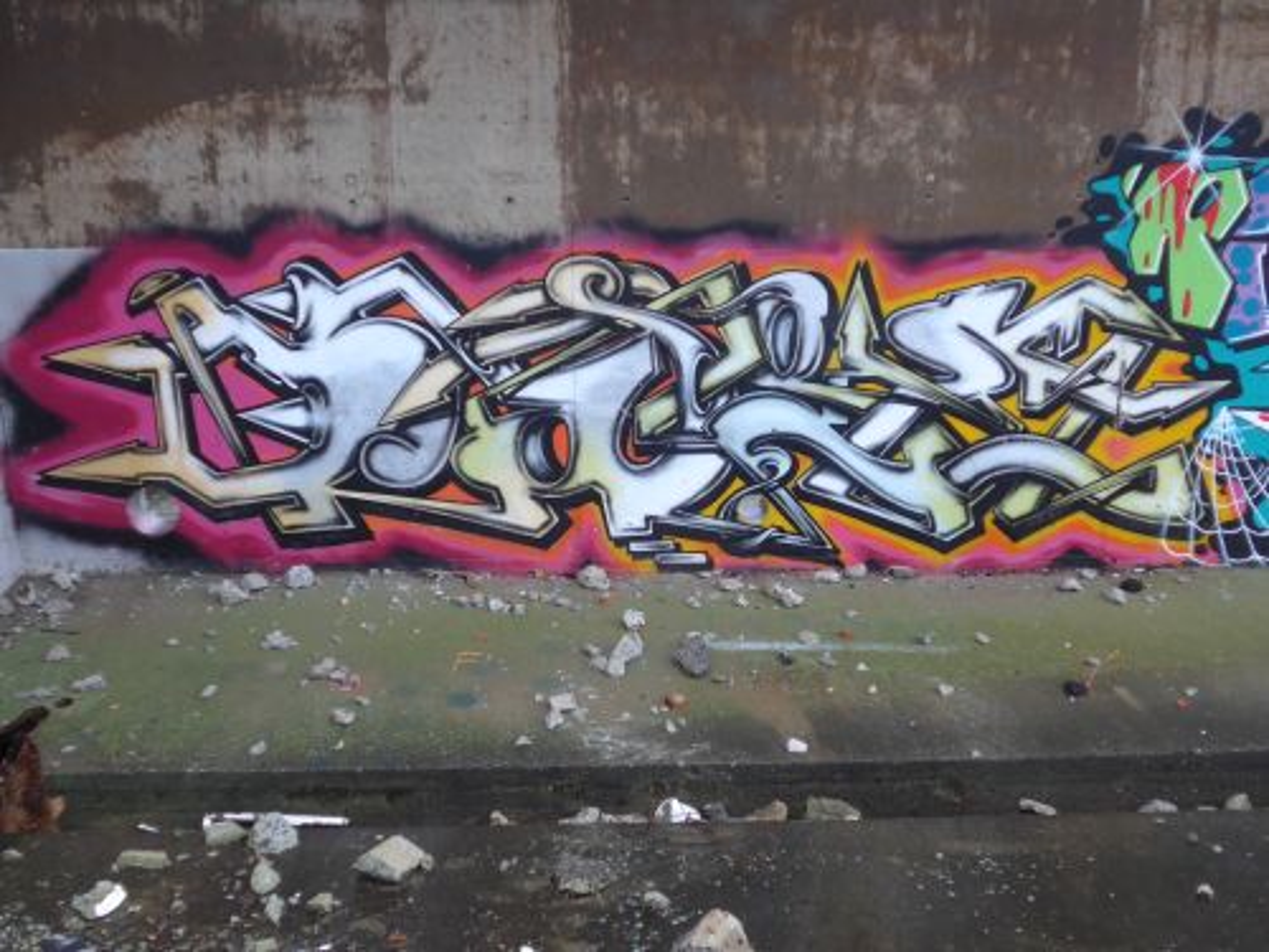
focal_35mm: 34
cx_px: 634
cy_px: 476
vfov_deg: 41.8
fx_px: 1246
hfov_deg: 54.0
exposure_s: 1/60
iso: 160
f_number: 2.3
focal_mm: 7
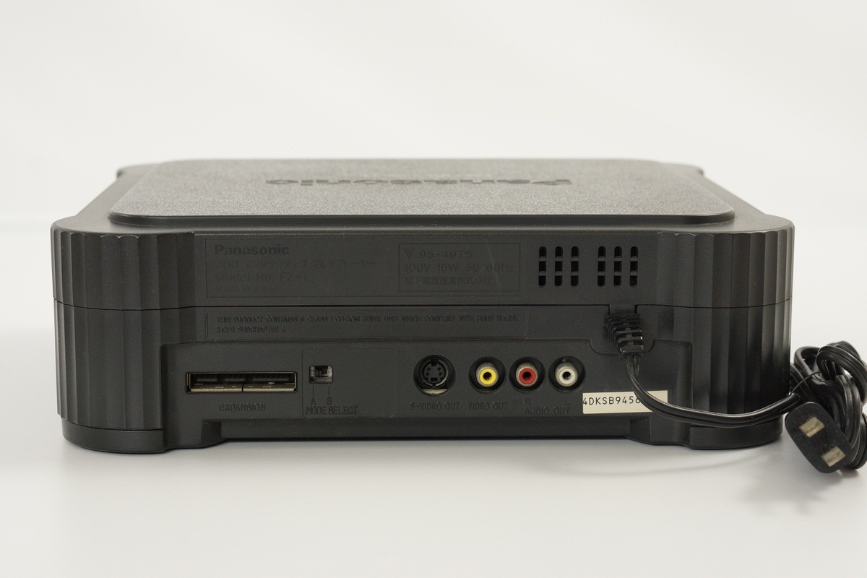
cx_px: 434
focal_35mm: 75
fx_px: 1806
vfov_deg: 18.2
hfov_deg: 27.0
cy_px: 289
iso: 800
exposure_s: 1/80
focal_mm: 50
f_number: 6.3
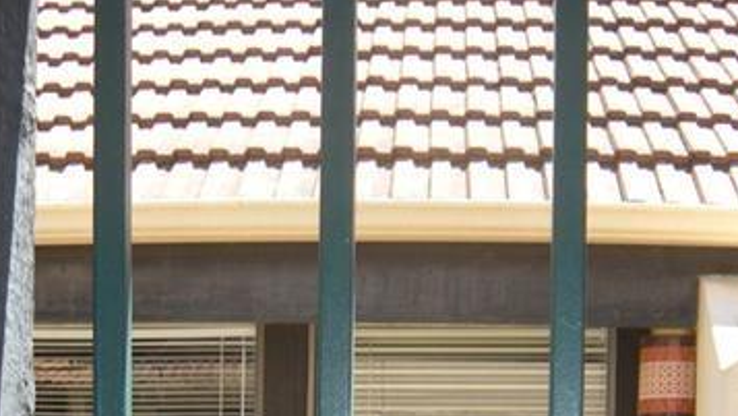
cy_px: 608
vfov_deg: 13.9
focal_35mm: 82
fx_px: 1605
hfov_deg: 25.9
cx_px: 366
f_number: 3.8
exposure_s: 1/118
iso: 89
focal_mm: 5.9
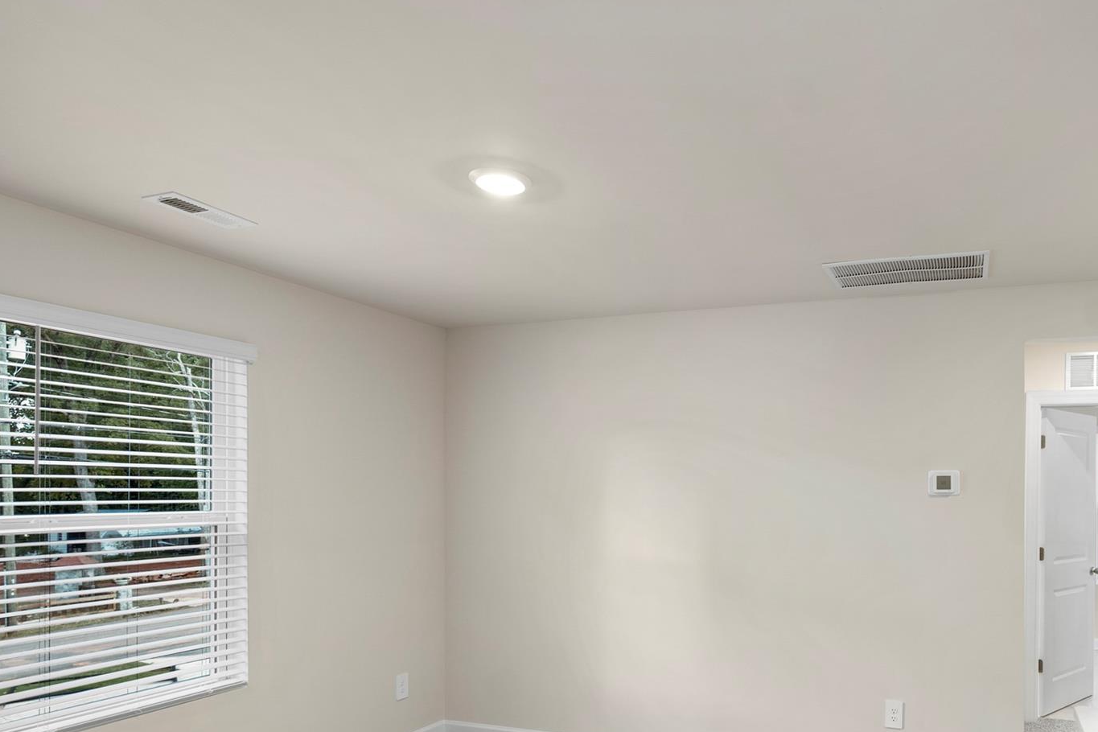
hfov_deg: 70.9
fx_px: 732
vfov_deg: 52.3
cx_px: 758
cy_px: 478
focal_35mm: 24
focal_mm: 16
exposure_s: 1/13
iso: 640
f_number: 4
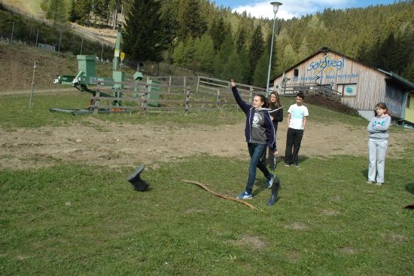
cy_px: 138
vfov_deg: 41.7
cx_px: 207
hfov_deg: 59.5
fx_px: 362
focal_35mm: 32
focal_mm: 21
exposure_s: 1/250
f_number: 8
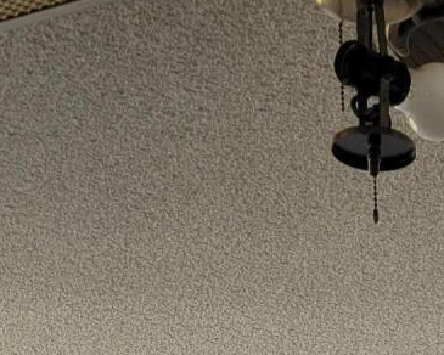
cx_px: 460
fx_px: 1827
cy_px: 1201
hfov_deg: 13.6
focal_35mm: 139
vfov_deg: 8.5
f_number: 1.8
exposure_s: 1/122
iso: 40
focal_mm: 5.4
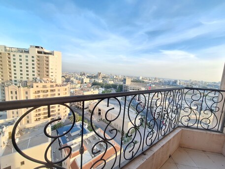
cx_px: 112
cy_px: 84
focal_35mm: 13
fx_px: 85
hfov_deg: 106.2
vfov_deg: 89.9
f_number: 2.2
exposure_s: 1/235
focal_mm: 1.74
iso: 40
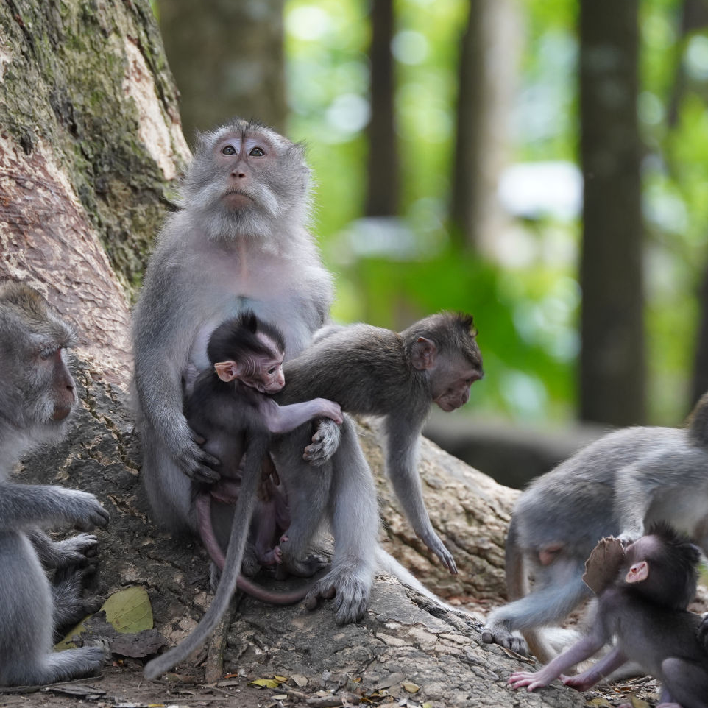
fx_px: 3957
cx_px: 299
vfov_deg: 10.2
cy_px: 357
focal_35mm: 171
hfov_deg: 10.2
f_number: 5.6
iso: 250
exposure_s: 1/125
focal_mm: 86
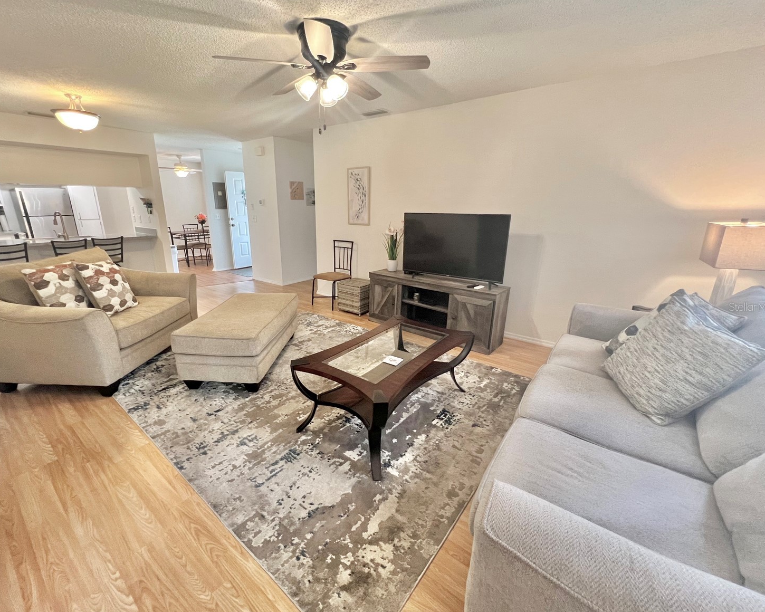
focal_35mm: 14
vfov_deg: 88.0
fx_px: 317
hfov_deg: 100.6
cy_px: 307
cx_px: 357
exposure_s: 1/60
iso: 320
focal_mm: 1.57
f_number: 1.8
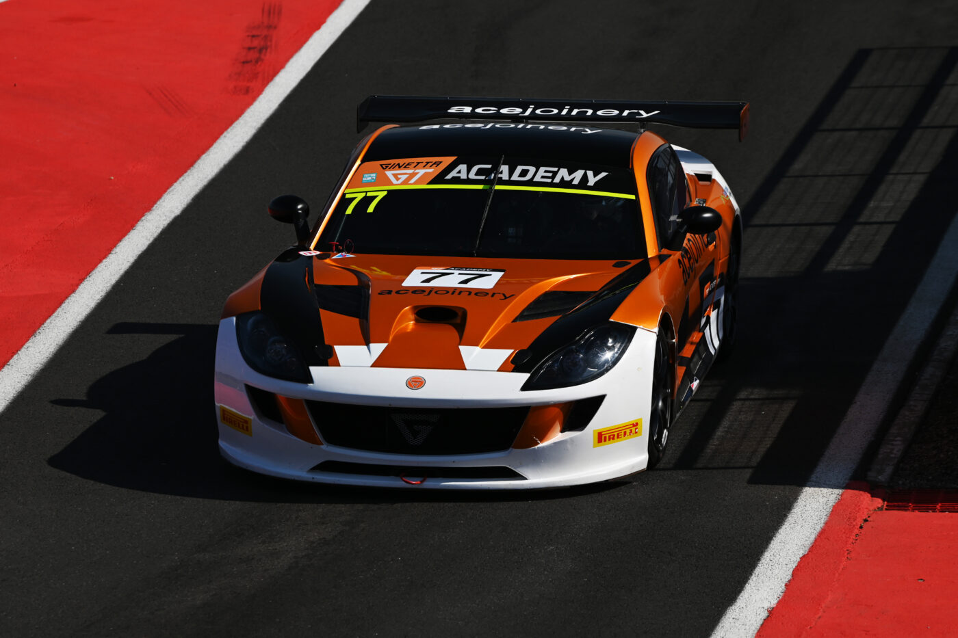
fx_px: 4789
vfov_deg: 7.6
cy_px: 319
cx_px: 479
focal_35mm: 180
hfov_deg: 11.4
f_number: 4
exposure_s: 1/800
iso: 100
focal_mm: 180
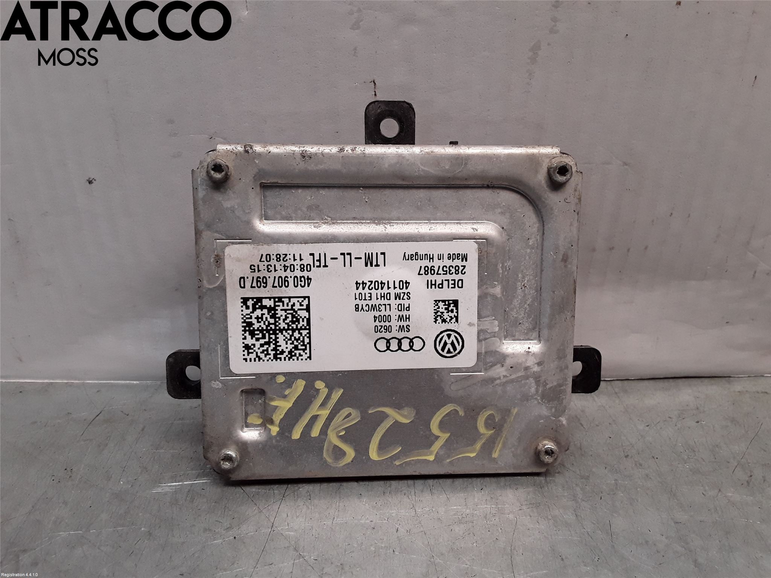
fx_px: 624
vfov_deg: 49.7
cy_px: 289
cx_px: 386
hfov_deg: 63.4
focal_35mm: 28
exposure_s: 1/151
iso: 100
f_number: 1.9
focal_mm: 2.91
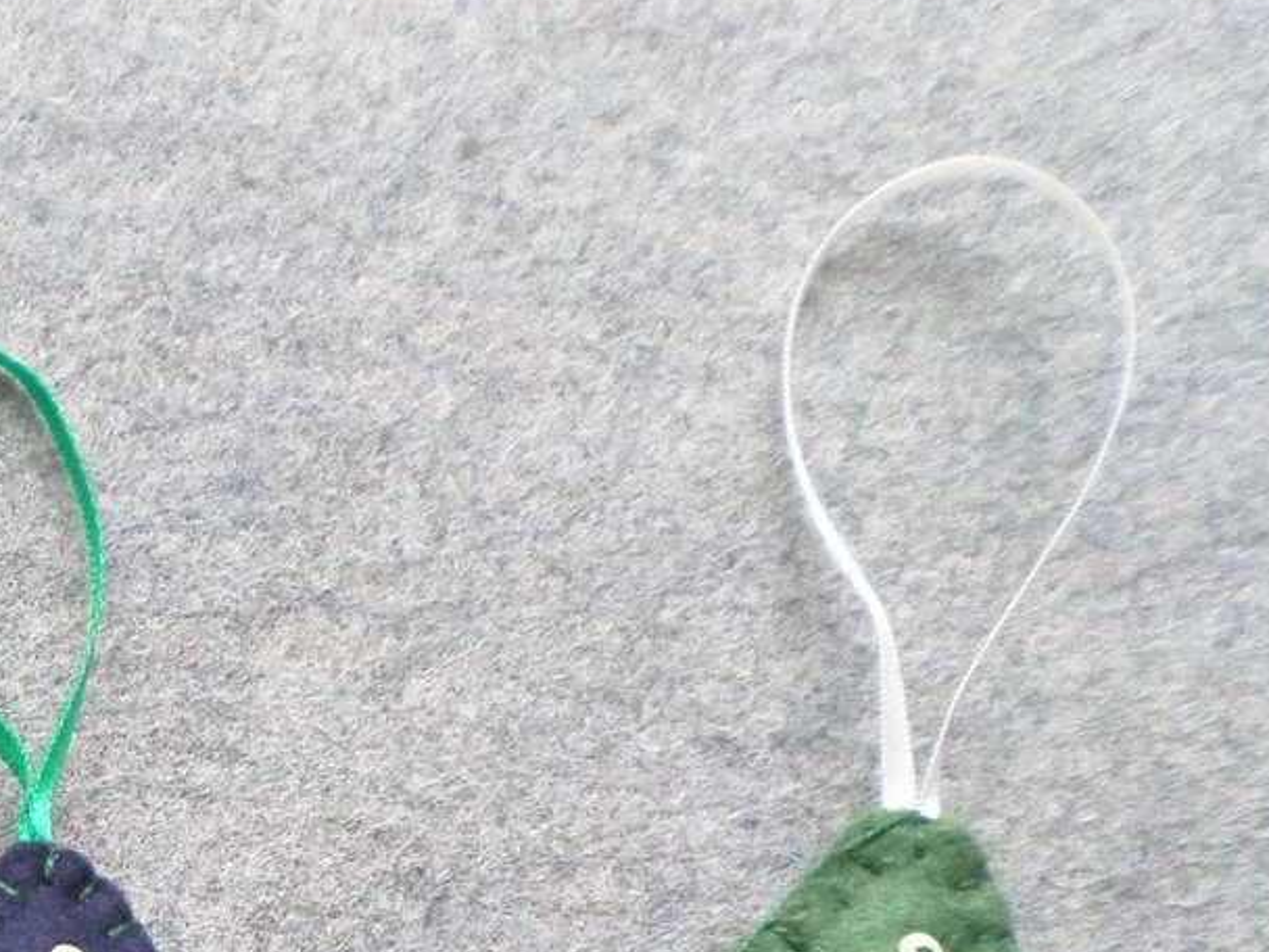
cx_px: -516
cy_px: 1303
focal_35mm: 79
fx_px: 2896
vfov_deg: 17.3
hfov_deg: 21.5
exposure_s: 1/60
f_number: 2.5
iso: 80
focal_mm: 4.5
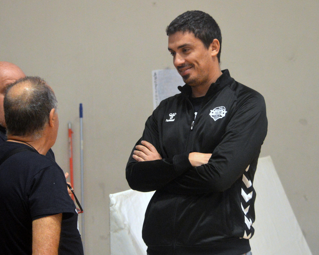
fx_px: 883
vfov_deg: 16.4
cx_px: 131
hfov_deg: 20.5
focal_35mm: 94
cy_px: 127
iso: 2000
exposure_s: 1/320
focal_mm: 55
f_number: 4.5
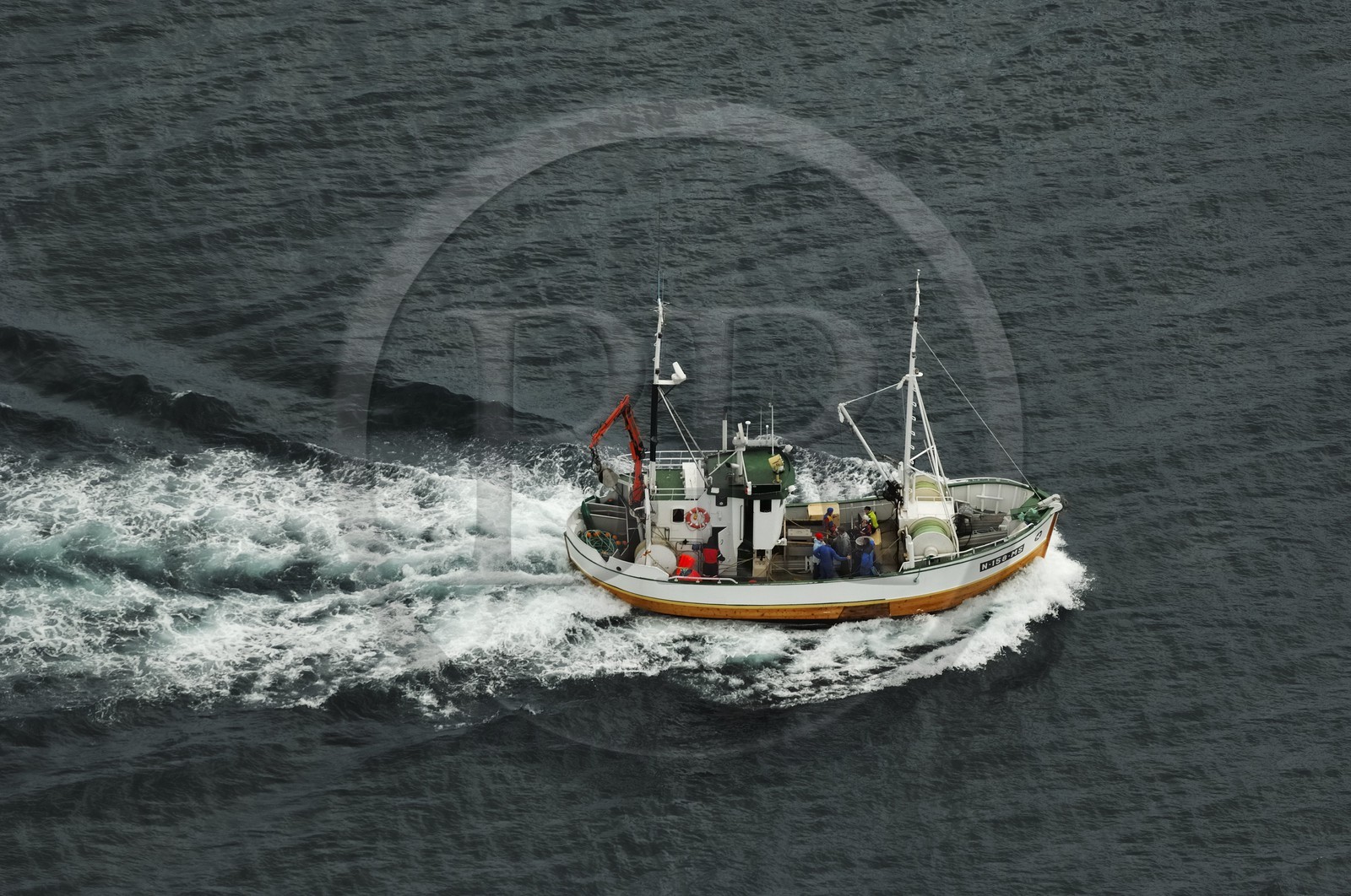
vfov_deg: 4.6
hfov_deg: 6.9
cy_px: 448
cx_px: 676
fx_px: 11242
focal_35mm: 300
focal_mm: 200
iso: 100
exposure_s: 1/1600
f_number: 3.2
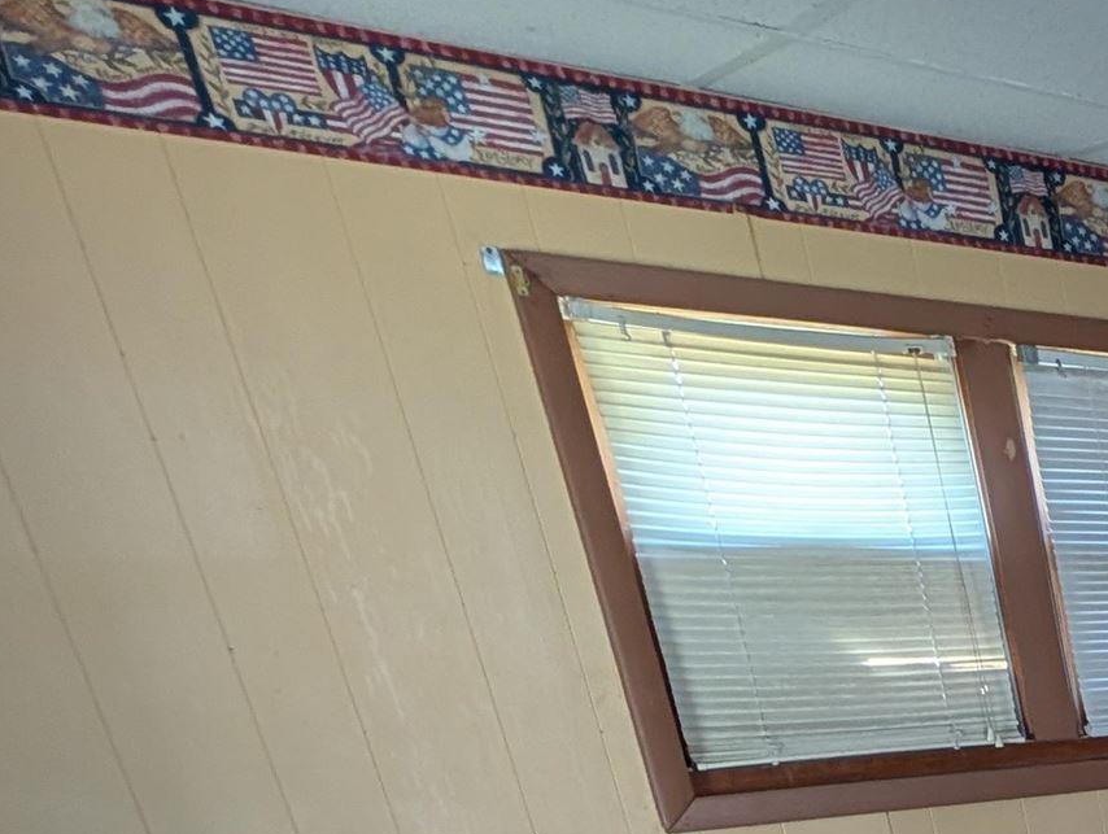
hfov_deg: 24.5
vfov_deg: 27.5
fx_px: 1378
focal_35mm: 43
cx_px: 1880
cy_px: 1112
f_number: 1.7
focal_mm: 2.02
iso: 85
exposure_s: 1/32.9
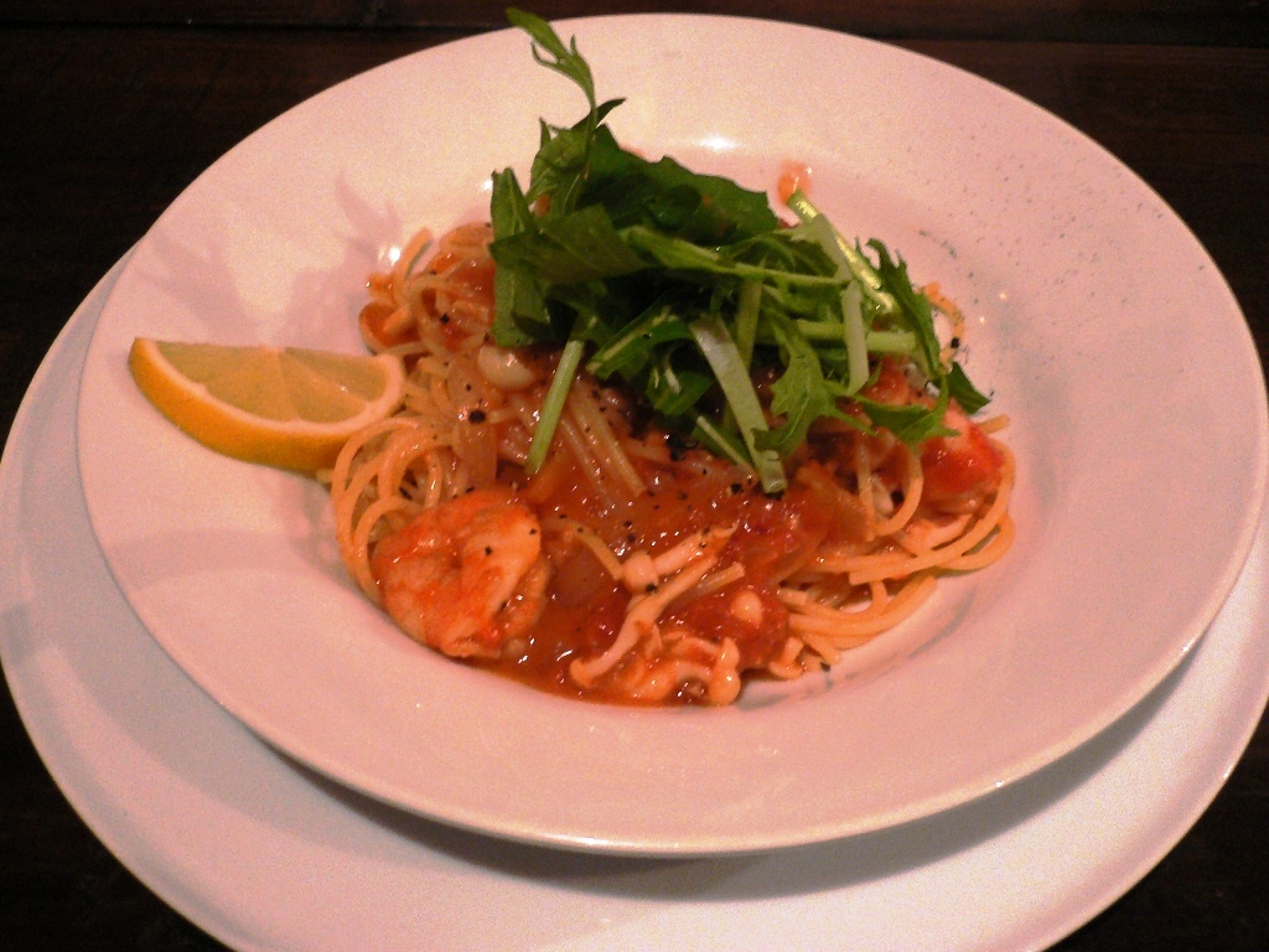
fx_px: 1283
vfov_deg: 40.7
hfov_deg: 52.6
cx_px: 634
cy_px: 476
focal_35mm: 35
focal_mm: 5.8
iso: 200
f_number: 2.8
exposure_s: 1/8
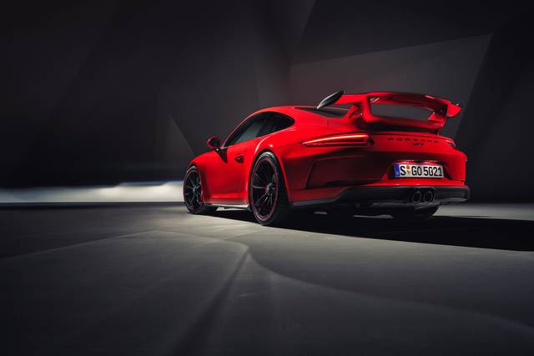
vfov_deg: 42.3
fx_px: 460
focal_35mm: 31
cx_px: 267
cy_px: 178
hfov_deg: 60.3
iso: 100
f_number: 9
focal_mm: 31
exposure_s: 13
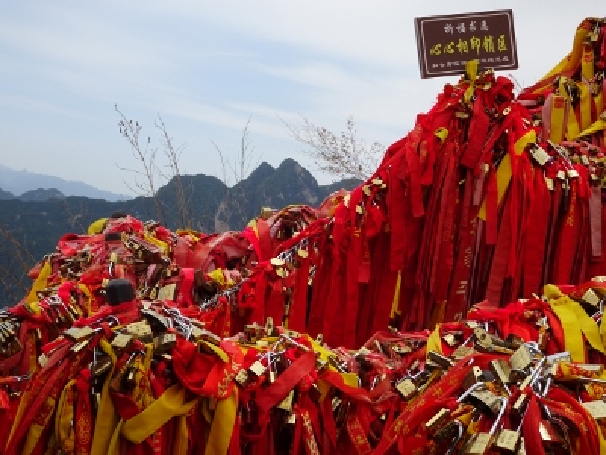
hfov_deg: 31.2
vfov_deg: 23.7
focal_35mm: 62
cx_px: 303
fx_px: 1085
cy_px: 228
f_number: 4.5
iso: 80
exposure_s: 1/500
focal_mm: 10.59
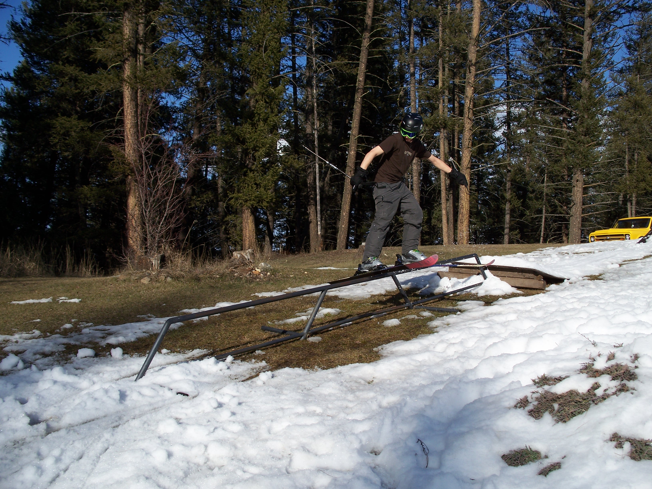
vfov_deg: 38.7
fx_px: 697
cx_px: 326
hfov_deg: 50.1
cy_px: 244
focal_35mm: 37
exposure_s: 1/800
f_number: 4
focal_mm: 7.8
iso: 64
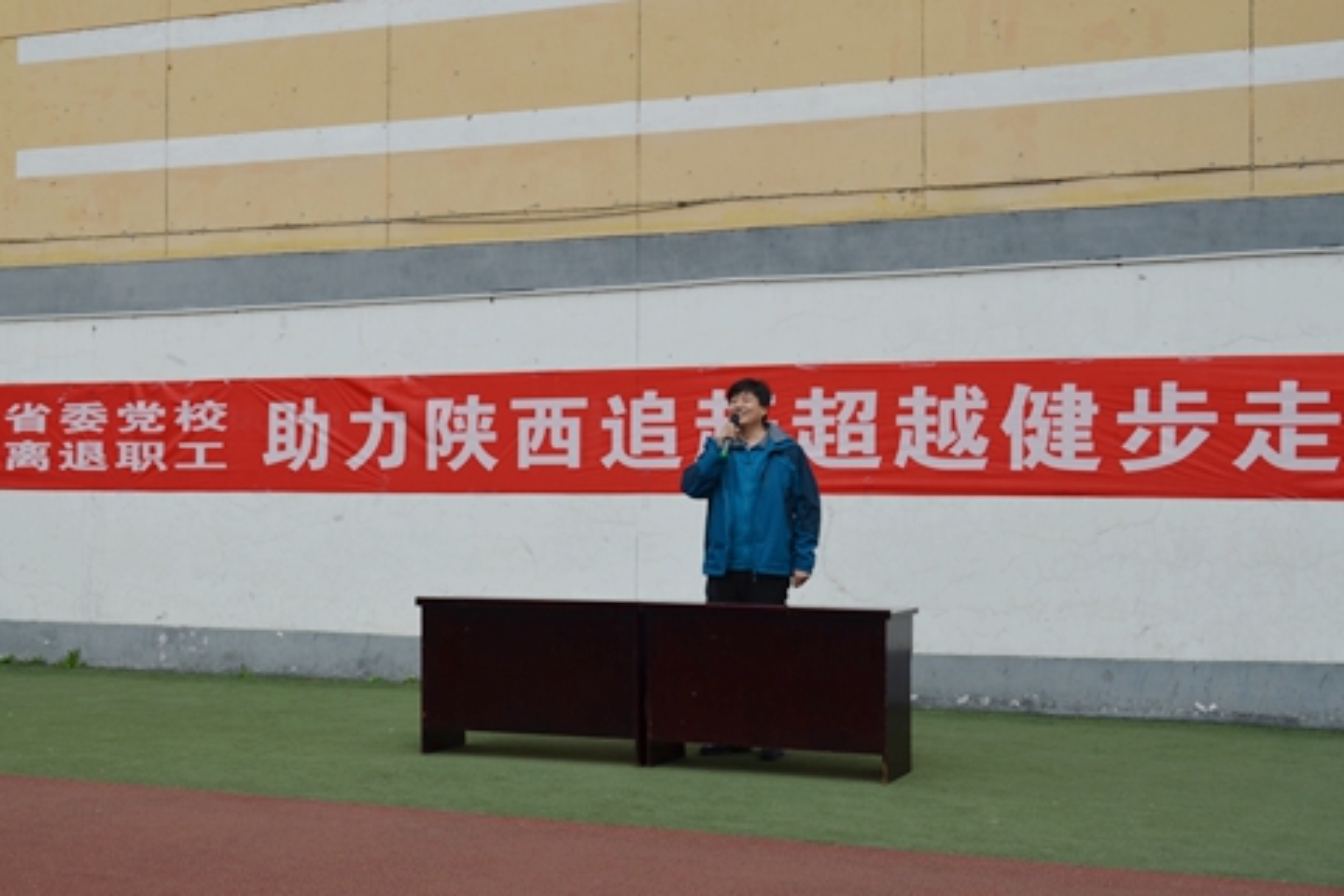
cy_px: 448
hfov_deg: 41.1
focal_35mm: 48
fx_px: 1792
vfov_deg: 28.1
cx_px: 672
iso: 110
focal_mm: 32
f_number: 8
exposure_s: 1/250
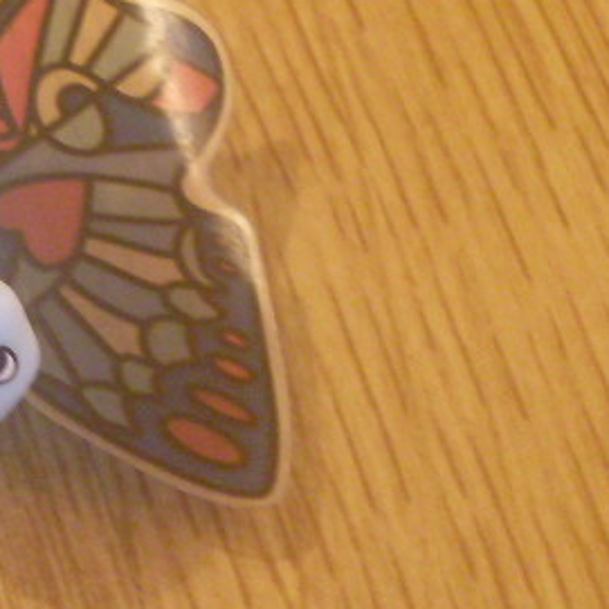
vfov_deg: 13.7
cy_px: 384
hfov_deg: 13.3
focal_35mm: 127
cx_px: -153
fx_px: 2528
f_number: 2.8
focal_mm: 6.3
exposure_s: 1/10
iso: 200
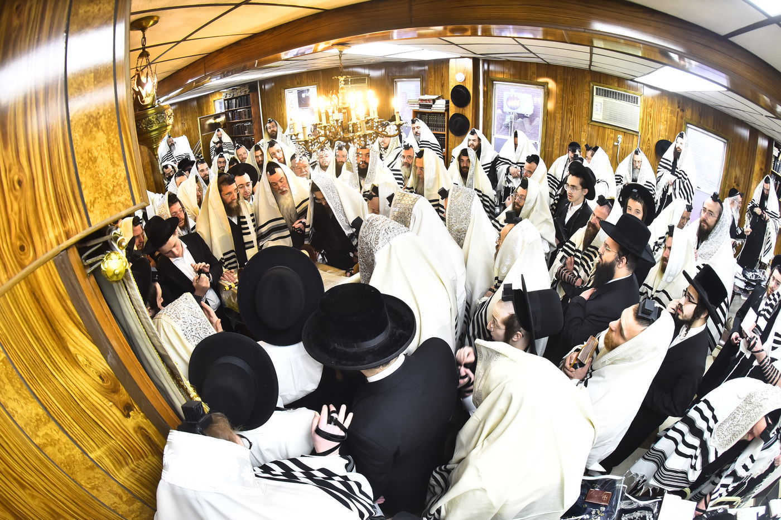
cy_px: 260
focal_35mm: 16
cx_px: 390
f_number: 5.6
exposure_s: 1/100
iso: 2000
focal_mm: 16
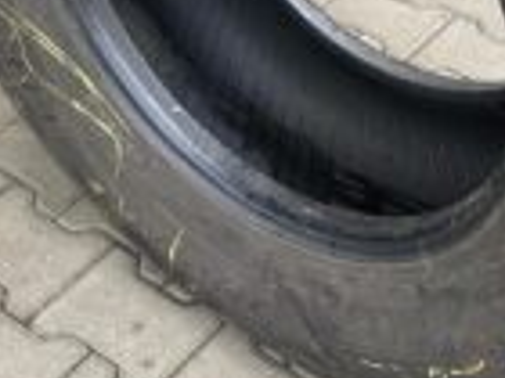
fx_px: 1167
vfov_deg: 17.5
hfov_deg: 24.2
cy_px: -81
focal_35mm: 80
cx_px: 361
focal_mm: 4.25
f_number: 1.8
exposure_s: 1/50
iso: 64
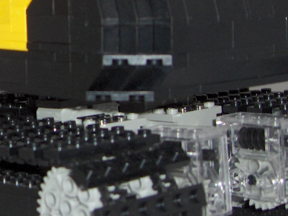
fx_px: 891
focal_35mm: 107
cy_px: 15
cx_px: -80
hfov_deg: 17.3
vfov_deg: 13.7
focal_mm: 8
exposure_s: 1/60
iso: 100
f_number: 2.8
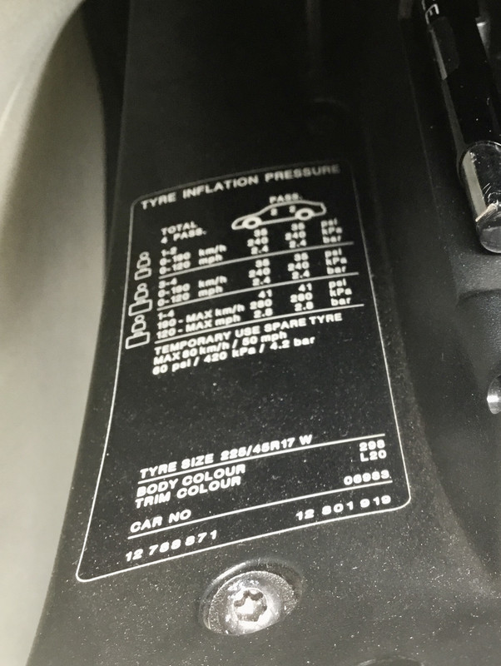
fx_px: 597
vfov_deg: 58.3
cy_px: 333
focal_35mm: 31
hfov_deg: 45.5
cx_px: 250
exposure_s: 1/33
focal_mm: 3.3
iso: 100
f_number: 2.4
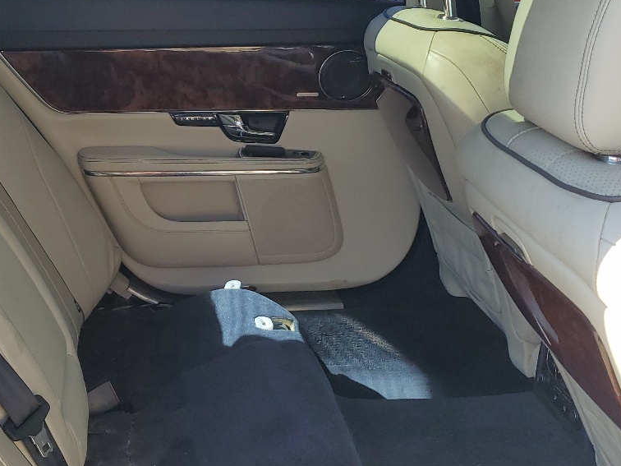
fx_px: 987
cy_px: 232
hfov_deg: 34.8
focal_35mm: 55
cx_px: 255
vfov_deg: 26.6
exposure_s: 1/588
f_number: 1.5
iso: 50
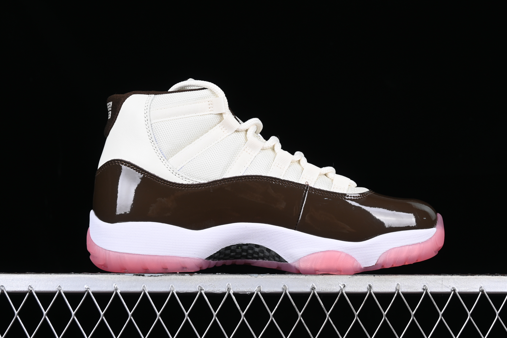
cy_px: 169
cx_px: 254
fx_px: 1014
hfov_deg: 28.1
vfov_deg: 18.9
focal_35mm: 72
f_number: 8
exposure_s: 1/80
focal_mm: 48
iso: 160
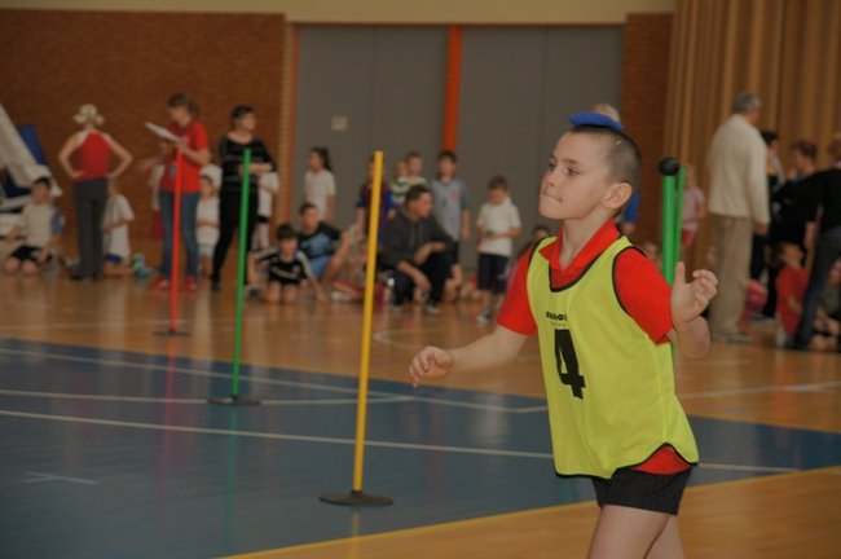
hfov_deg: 19.5
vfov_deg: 13.0
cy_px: 280
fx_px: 2450
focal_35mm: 105
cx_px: 420
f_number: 4
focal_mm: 70
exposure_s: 1/160
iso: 400
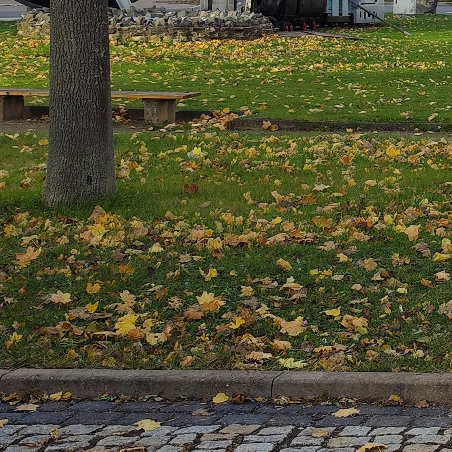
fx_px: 1433
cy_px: -22
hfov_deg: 14.7
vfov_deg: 17.4
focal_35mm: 97
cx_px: 911
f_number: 1.69
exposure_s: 1/260
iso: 50
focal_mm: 7.01
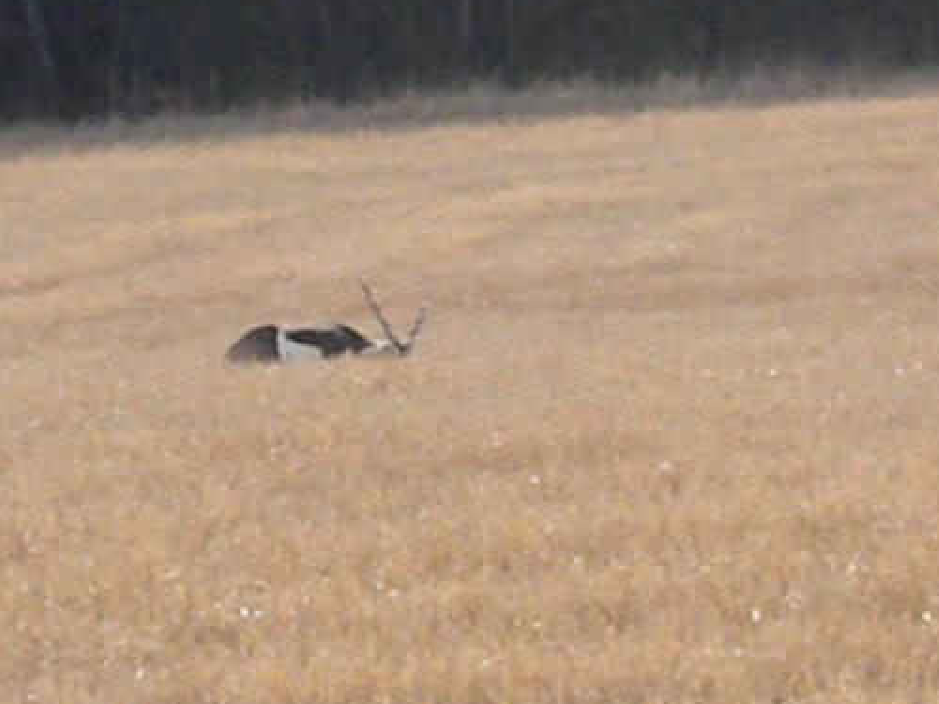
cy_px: 354
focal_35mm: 384
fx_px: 10416
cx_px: 301
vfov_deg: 3.9
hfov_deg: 5.2
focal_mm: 21
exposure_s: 1/351
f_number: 14
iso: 640
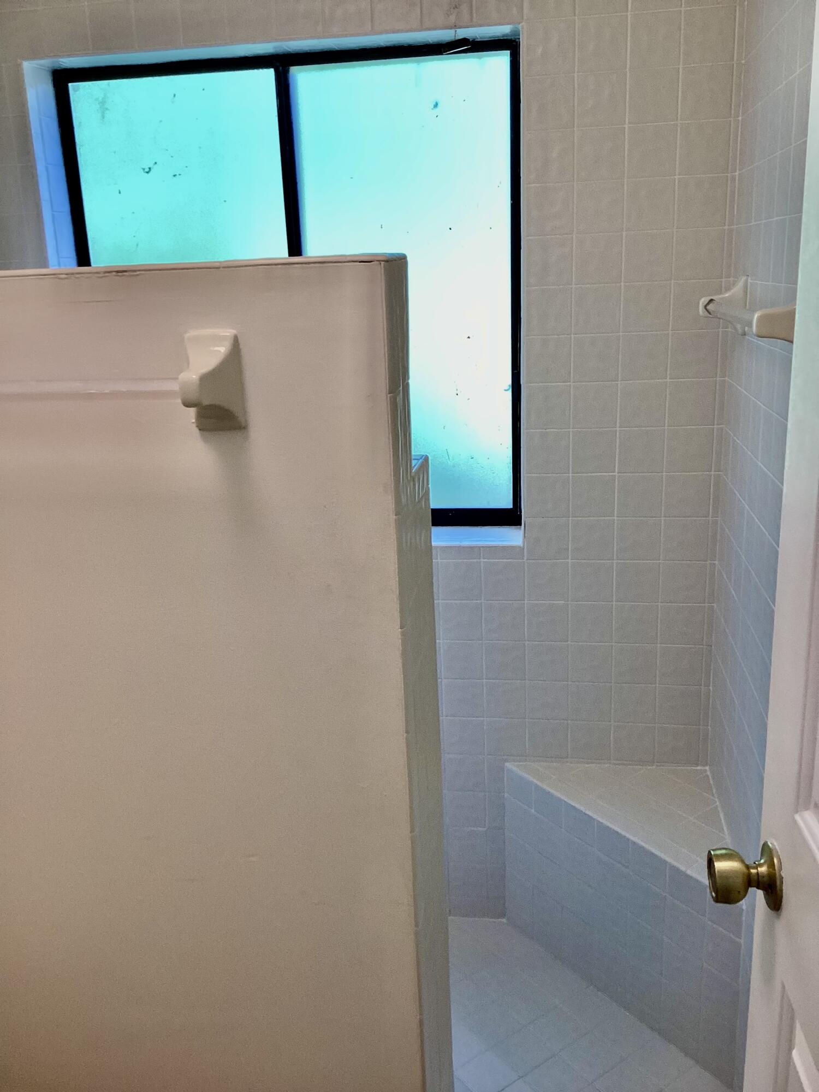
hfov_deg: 45.4
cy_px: 546
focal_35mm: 31
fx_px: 978
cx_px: 410
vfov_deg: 58.4
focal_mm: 3.3
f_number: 2.4
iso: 64
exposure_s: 1/100
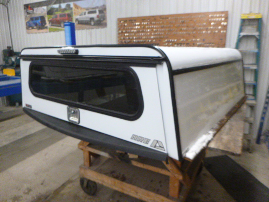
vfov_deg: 54.9
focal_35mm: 25
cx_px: 134
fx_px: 194
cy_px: 101
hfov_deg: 69.4
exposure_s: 1/50
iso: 800
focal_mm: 4.5
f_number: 3.9
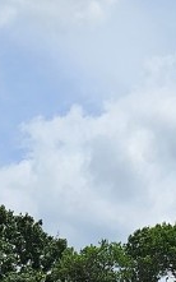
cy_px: 467
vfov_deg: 16.2
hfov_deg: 11.5
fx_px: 868
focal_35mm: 113
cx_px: 152
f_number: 1.8
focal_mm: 5.4
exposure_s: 1/4043
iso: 25
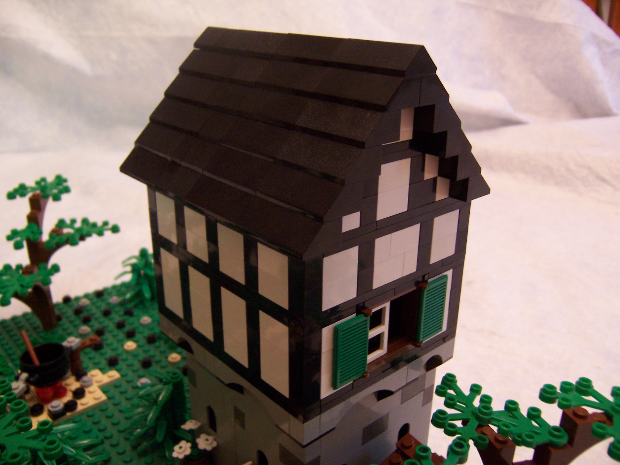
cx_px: 310
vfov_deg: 42.9
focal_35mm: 33
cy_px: 232
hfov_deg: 55.4
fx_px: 591
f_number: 2.8
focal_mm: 5.5
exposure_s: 1/8
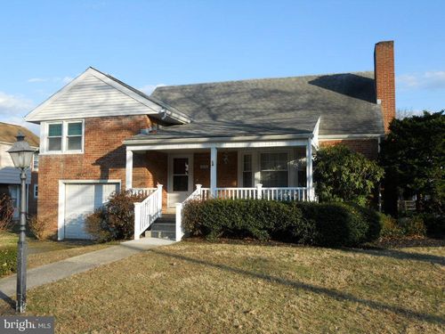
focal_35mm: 32
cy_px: 167
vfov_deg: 44.2
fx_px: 411
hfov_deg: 56.8
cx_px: 222
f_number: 2.8
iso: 80
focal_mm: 5.7
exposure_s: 1/640
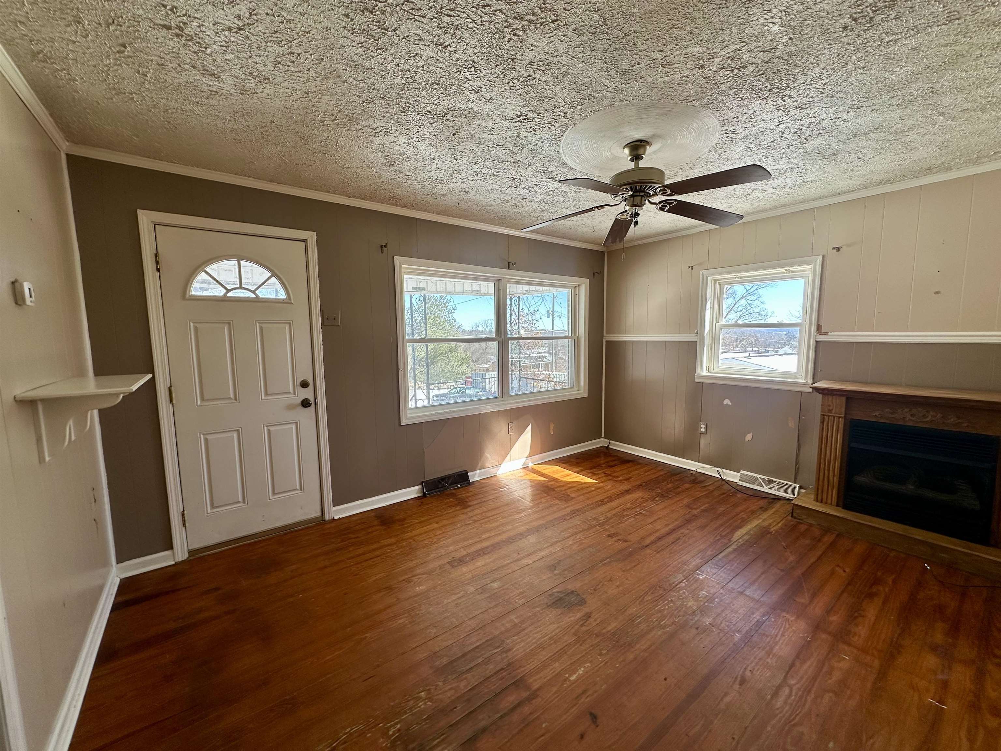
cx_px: 500
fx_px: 405
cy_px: 376
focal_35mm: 14
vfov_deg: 85.7
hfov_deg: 102.1
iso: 40
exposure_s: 1/194
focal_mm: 2.22
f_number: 2.2
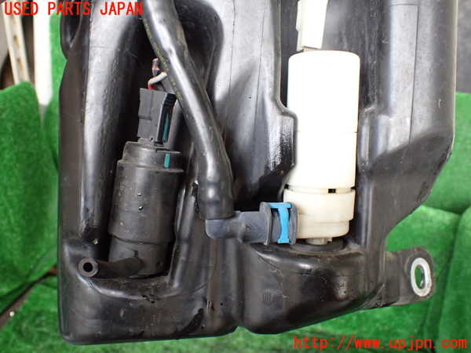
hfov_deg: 60.0
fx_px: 408
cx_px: 236
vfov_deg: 46.8
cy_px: 176
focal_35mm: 30
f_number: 2.3
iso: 500
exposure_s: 1/125
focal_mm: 5.4
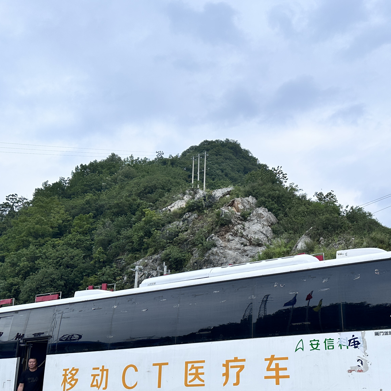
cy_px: 217
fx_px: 473
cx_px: 269
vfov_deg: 44.9
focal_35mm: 37
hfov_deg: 44.1
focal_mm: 6.86
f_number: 1.78
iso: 80
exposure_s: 1/1751
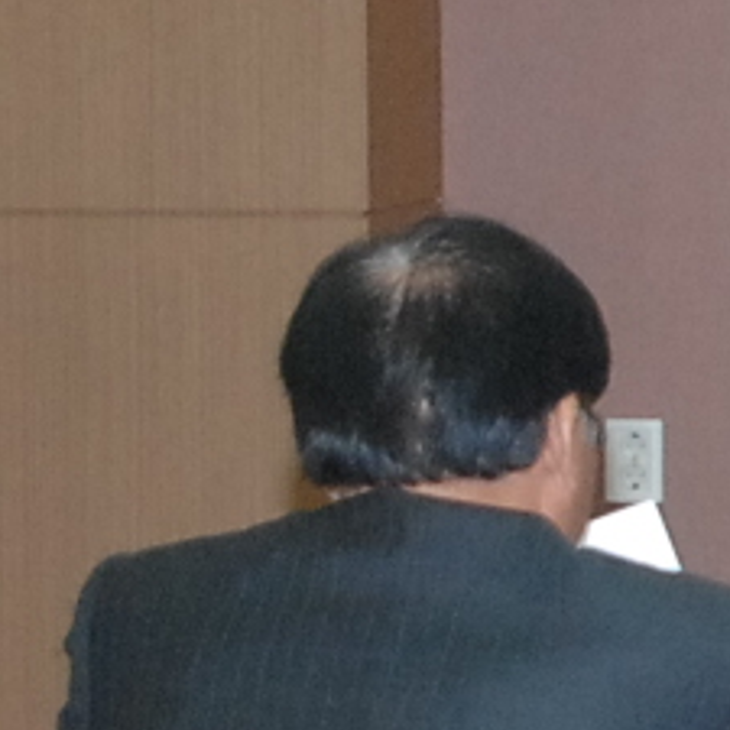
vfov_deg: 4.1
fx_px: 10117
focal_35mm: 424
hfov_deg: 3.8
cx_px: 3137
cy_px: 243
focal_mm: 35
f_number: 6.7
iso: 800
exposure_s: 1/60
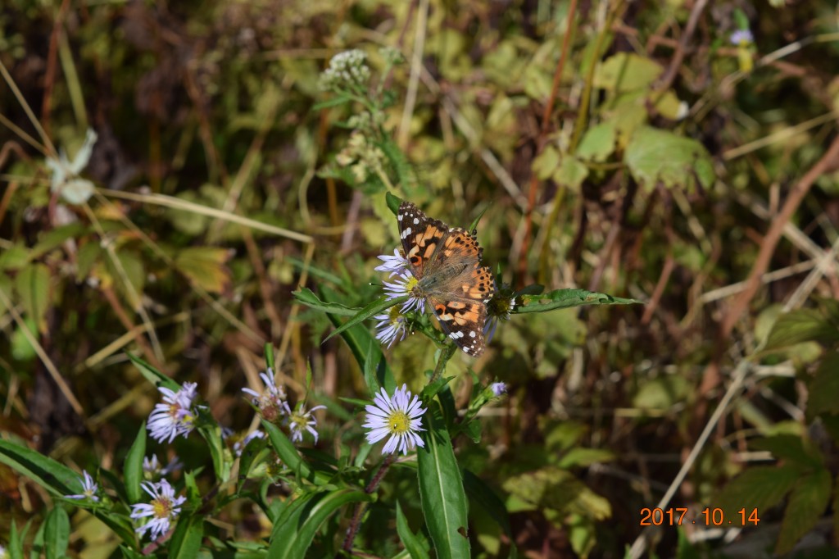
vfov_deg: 16.5
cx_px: 420
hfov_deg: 24.6
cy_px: 280
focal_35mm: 82
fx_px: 1922
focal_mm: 55
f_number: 8
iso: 200
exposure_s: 1/640
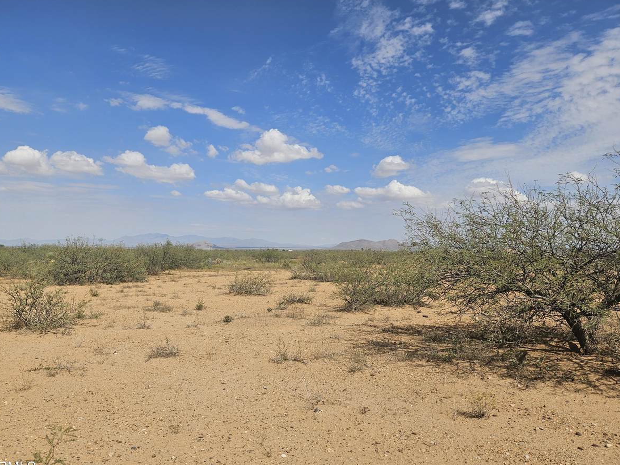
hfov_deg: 69.3
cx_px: 288
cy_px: 238
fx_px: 448
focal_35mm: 25
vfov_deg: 54.9
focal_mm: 5.4
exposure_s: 1/3589
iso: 25
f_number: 1.8
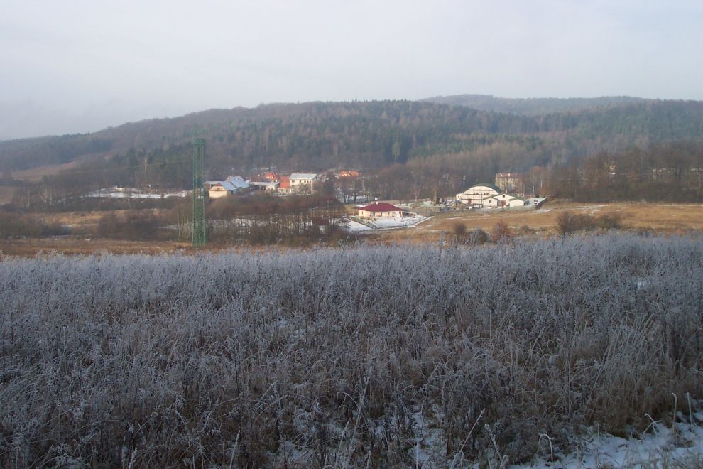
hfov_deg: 50.7
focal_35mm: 38
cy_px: 234
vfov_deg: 35.1
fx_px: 742
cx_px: 352
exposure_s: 1/350
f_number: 4.8
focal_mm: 8
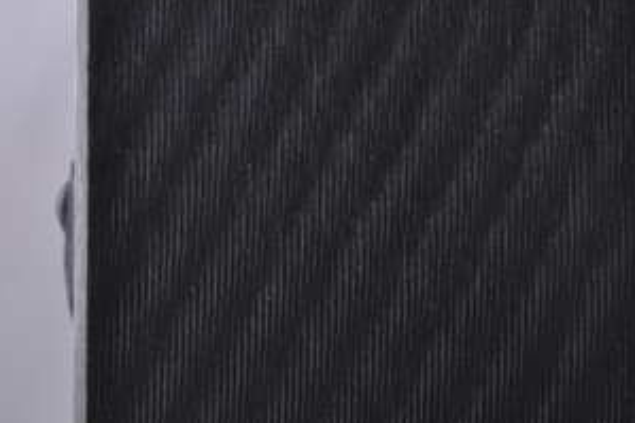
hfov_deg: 8.7
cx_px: 372
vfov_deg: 5.8
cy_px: 192
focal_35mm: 237
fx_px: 4174
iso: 3200
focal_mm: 105
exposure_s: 1/125
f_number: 9.5
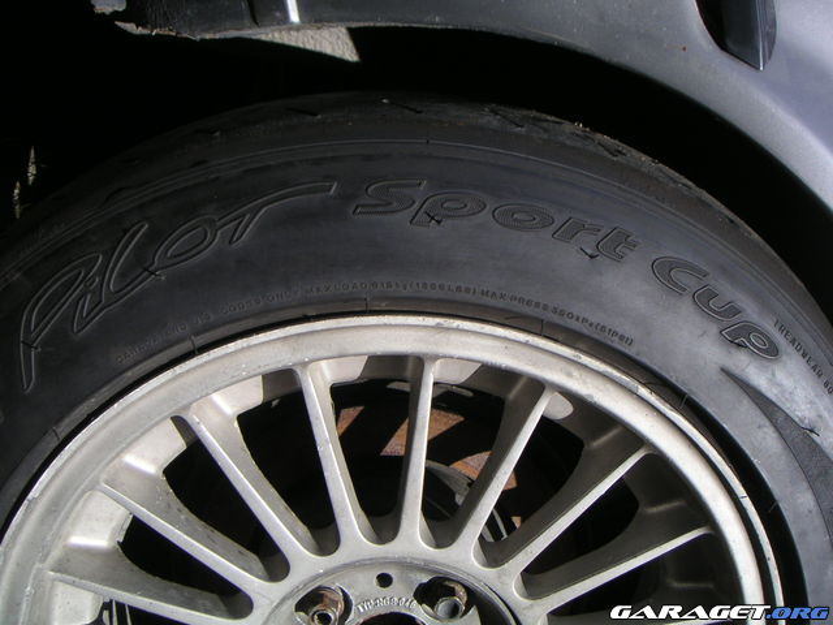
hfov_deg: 50.1
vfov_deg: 38.7
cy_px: 312
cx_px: 416
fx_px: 890
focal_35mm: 37
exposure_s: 1/750
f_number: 2.8
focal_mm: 5.7
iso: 50
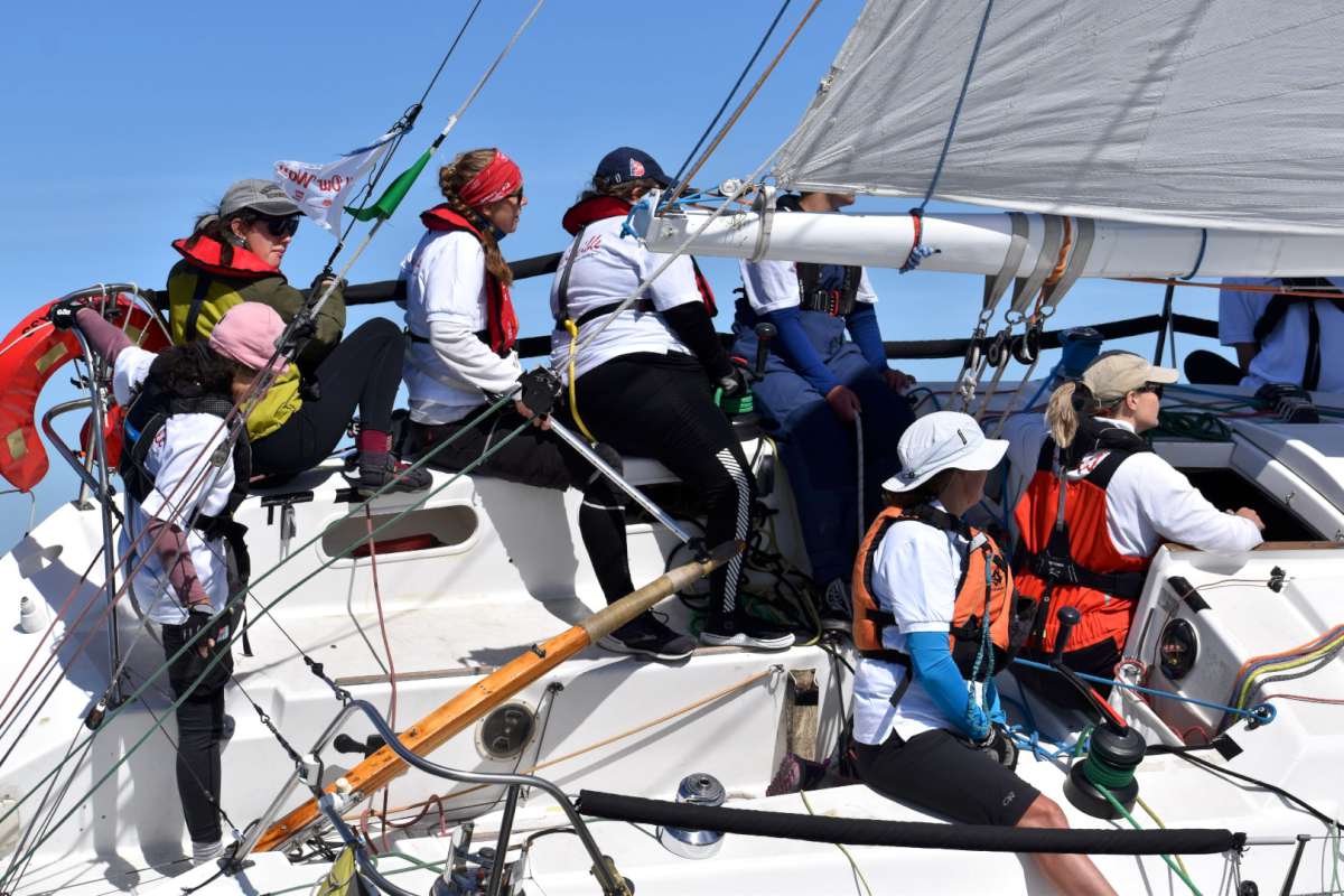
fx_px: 3920
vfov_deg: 13.0
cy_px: 448
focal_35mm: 105
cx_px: 672
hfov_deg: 19.5
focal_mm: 70
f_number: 8
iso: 360
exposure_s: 1/2000
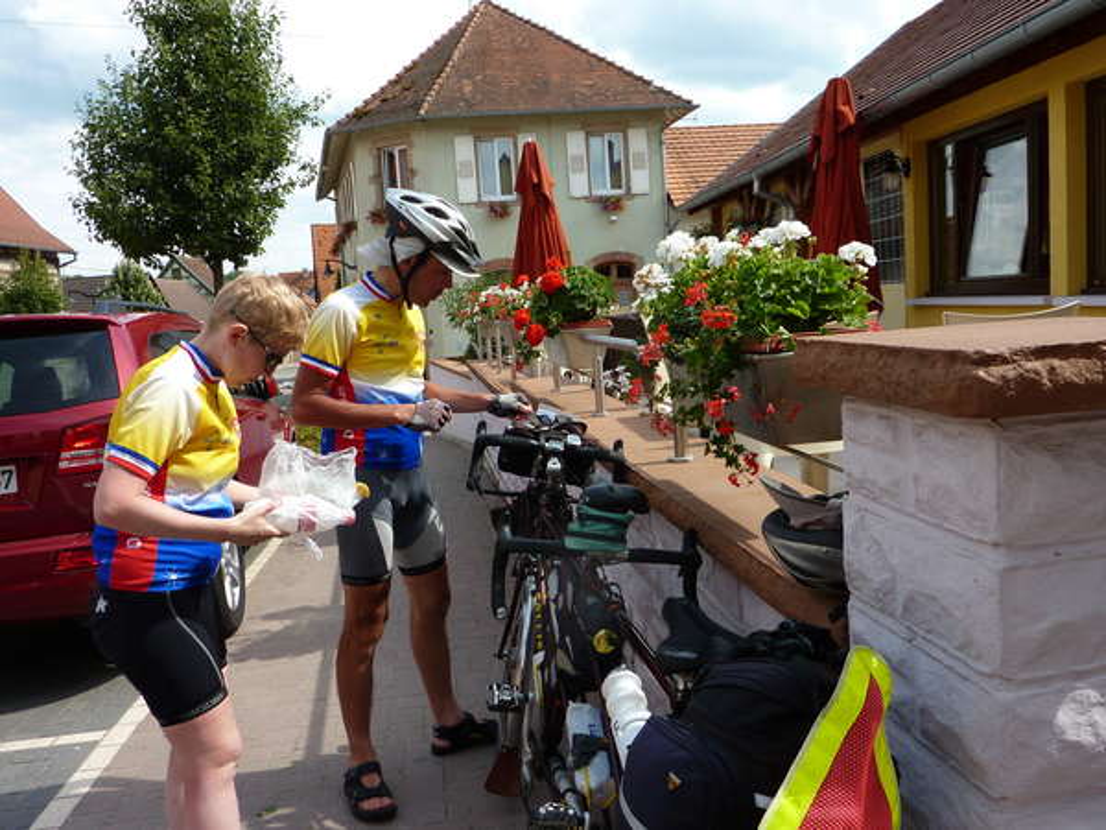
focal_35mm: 29
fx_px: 927
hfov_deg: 61.7
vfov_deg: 48.2
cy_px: 415
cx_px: 553
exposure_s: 1/400
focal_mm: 4.7
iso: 80
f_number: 4
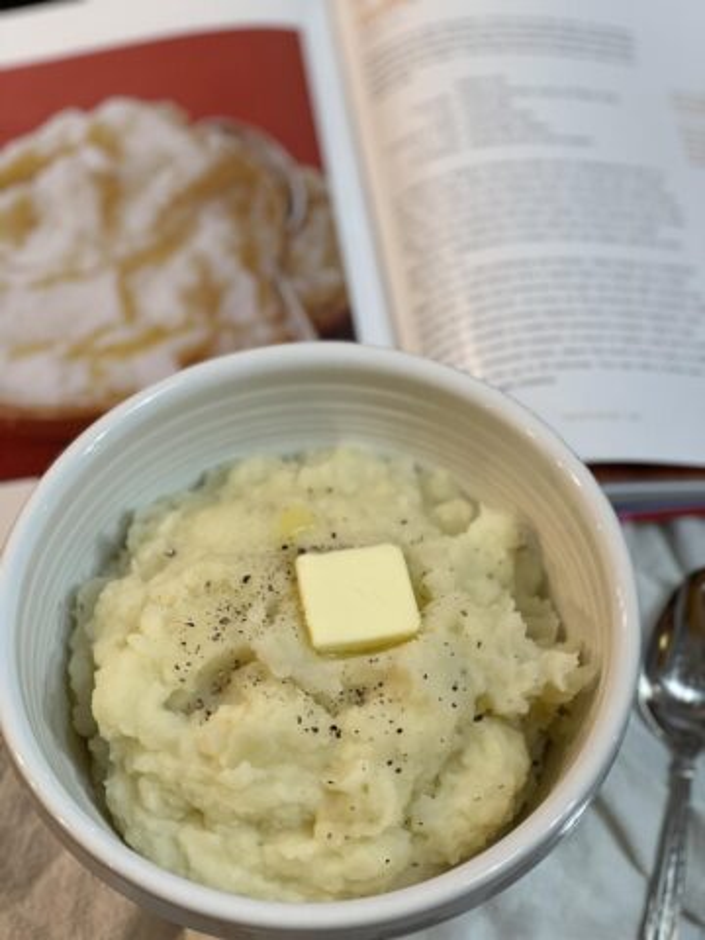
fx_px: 2091
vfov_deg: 25.3
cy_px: 470
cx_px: 352
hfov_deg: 19.1
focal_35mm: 77
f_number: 2.8
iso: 200
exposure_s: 1/40
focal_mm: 9
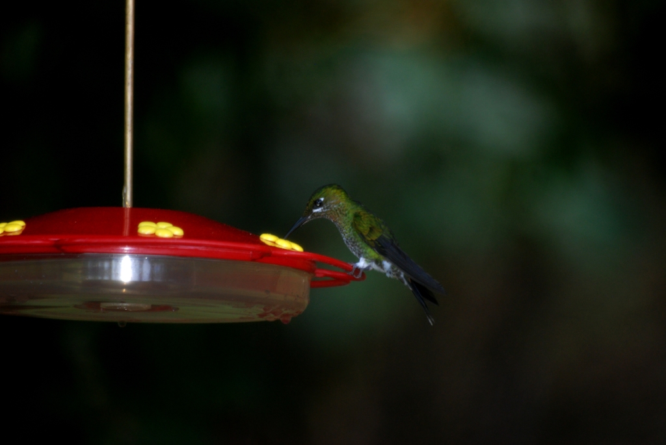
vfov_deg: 3.1
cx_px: 333
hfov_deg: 4.6
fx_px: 8333
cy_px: 222
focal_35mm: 450
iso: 400
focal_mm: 300
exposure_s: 1/60
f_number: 5.6
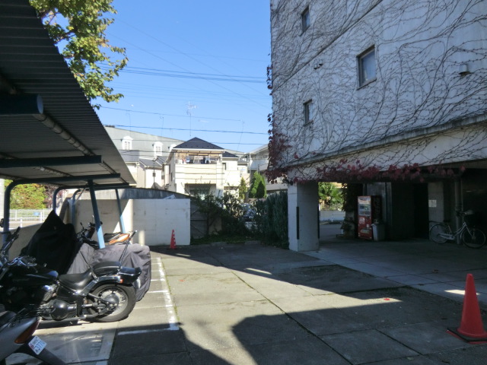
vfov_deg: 56.8
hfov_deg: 71.6
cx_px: 244
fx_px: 338
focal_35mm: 24
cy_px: 182
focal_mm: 4.3
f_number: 3.2
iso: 80
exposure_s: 1/800
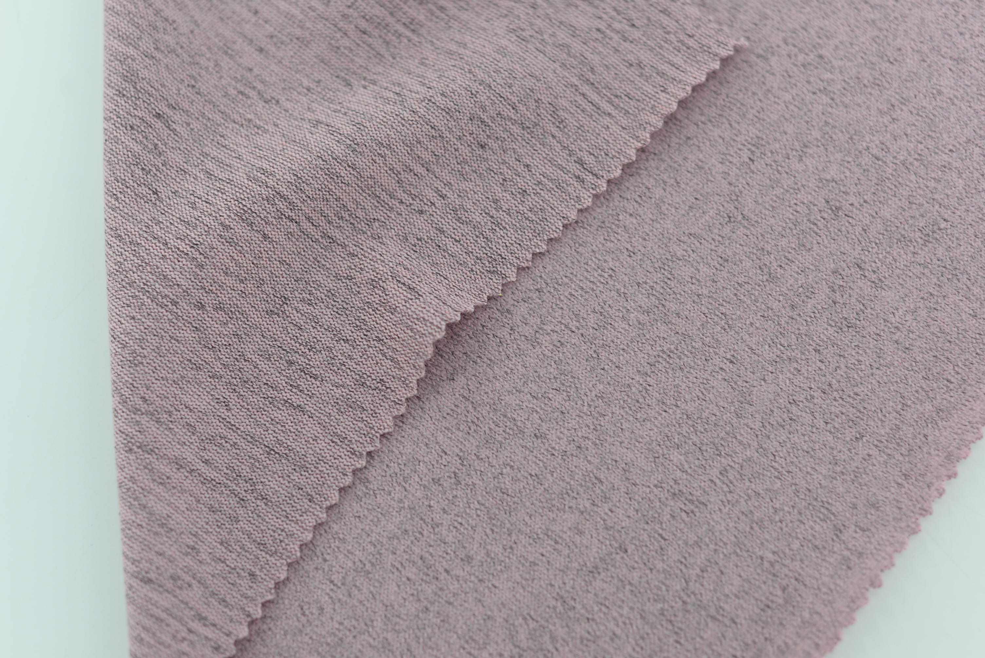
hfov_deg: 39.6
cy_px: 329
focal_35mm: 50
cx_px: 492
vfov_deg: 27.0
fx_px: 1369
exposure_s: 1/160
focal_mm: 50
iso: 100
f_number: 3.5
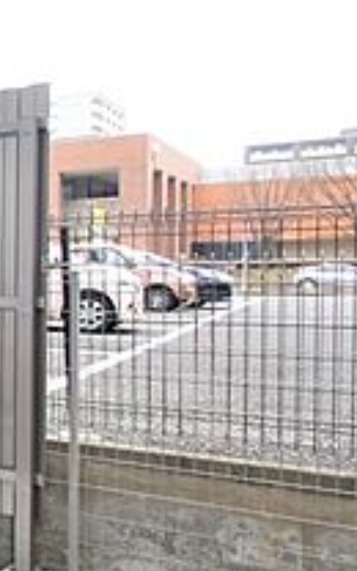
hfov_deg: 18.2
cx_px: -360
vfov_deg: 42.6
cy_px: 275
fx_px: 732
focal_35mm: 47
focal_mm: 10
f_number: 5.6
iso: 100
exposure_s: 1/80
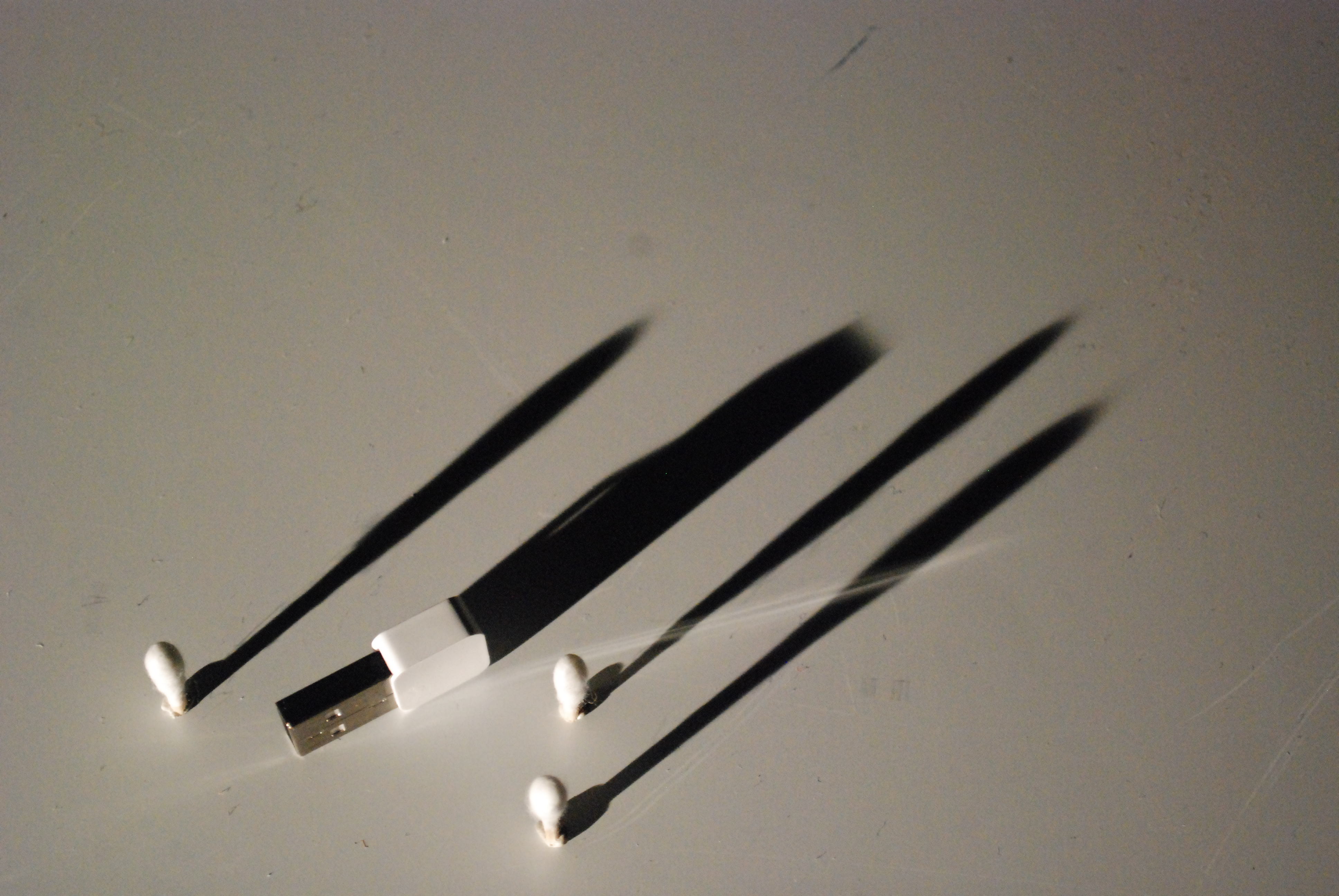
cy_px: 448
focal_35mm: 82
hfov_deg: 24.6
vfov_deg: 16.6
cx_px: 670
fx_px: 3072
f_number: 5.6
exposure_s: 1/80
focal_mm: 55
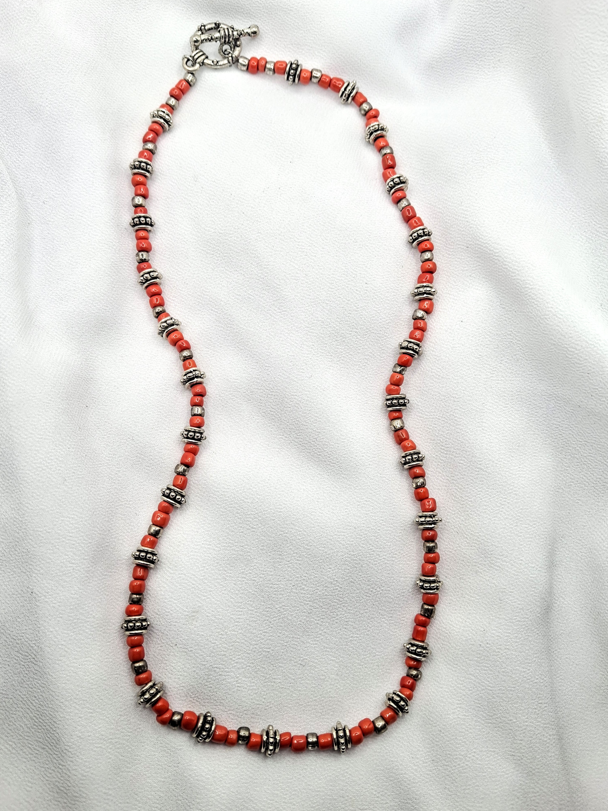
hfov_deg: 53.1
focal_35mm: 26
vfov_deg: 67.3
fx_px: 609
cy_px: 406
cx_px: 296
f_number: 1.8
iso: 25
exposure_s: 1/100
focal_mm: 4.69
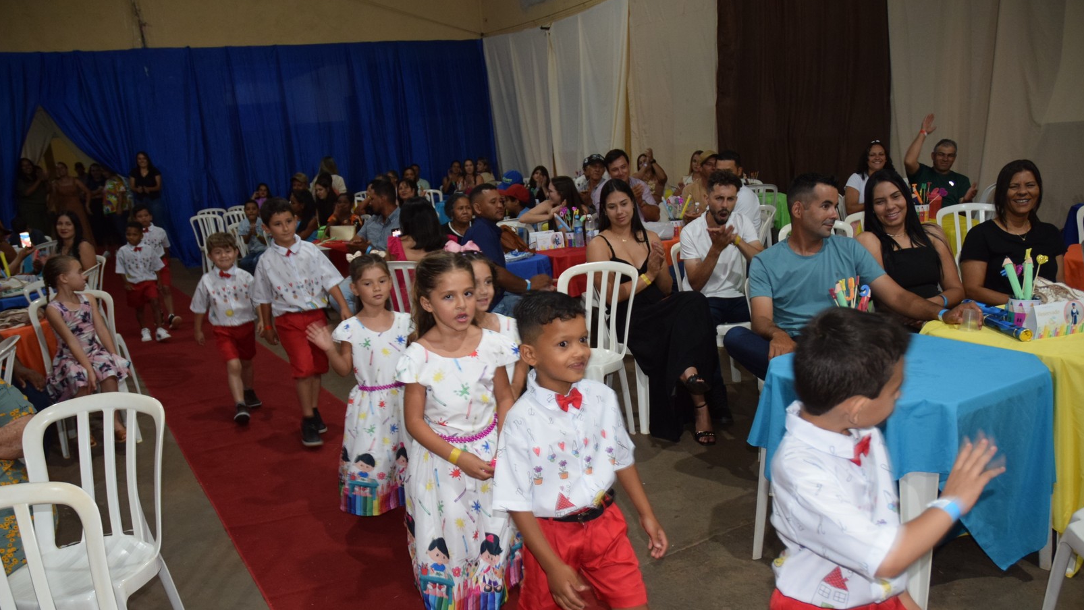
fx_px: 834
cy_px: 366
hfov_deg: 66.1
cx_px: 541
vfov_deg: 40.0
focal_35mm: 29
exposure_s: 1/60
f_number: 3.5
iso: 1100
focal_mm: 18
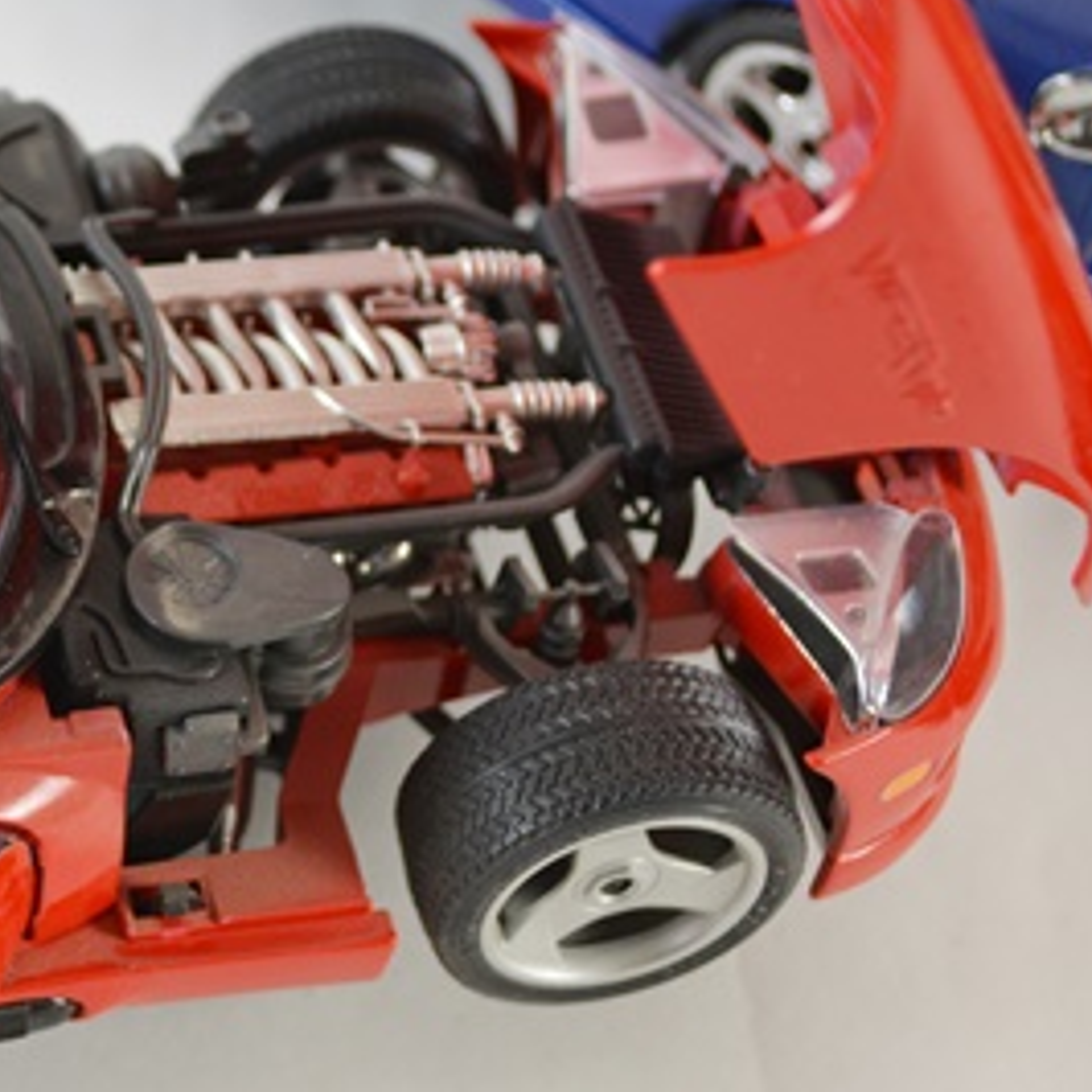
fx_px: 3284
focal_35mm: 92
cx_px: -37
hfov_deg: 18.3
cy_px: 603
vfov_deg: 18.9
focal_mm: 32
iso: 560
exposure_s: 1/60
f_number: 4.8
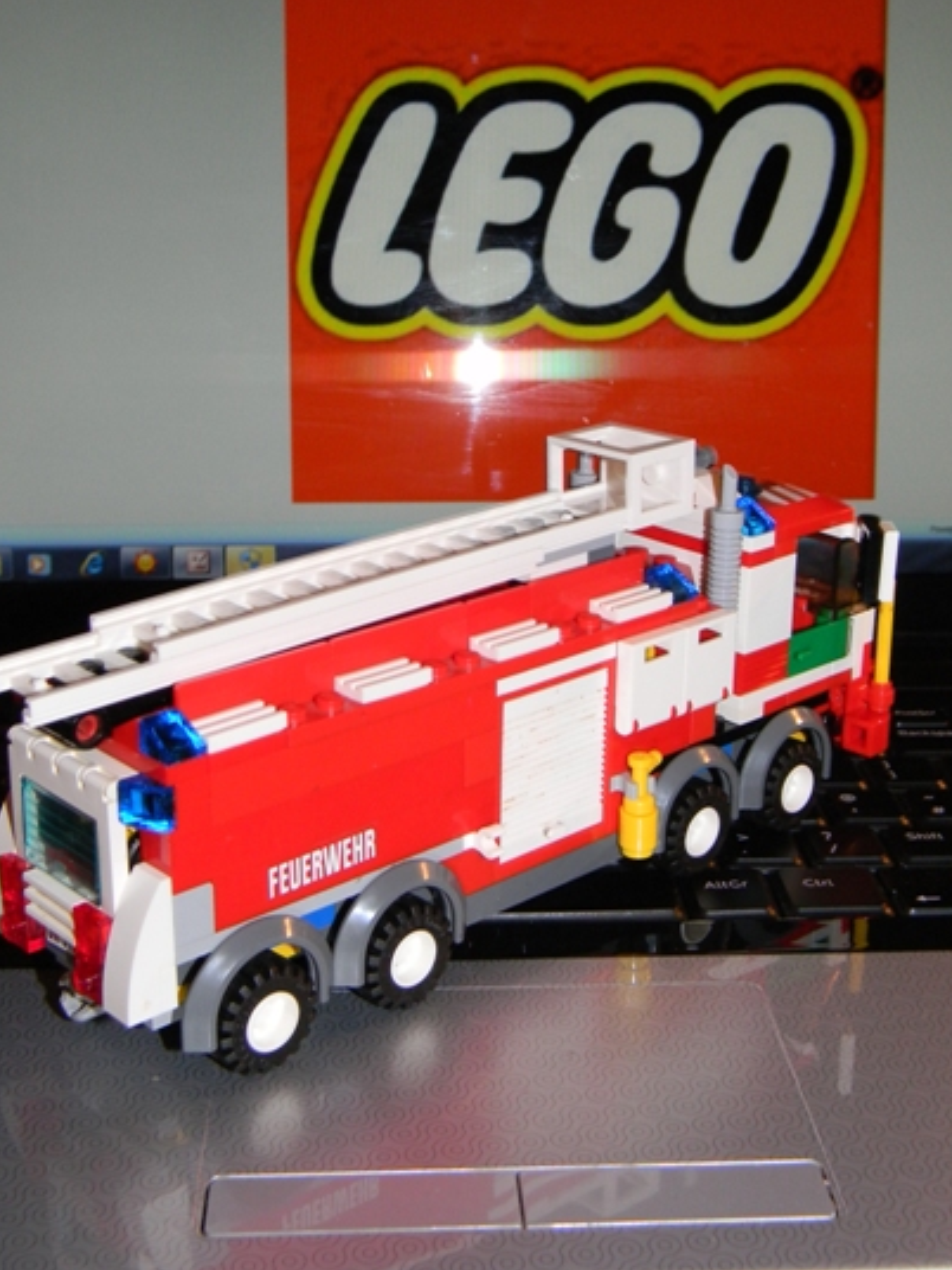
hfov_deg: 29.7
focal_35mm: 49
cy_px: 640
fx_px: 1797
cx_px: 476
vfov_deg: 38.9
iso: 200
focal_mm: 7.3
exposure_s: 1/30
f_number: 3.8
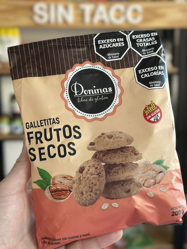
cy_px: 124
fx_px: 346
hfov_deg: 30.3
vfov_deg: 39.6
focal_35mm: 48
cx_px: 94
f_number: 1.78
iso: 125
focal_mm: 6.86
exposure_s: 1/75
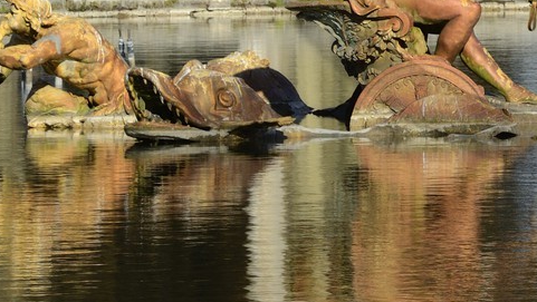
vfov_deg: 2.4
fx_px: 7194
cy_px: -282
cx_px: 637
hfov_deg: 4.3
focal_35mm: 505
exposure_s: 1/250
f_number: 11
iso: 200
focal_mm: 145
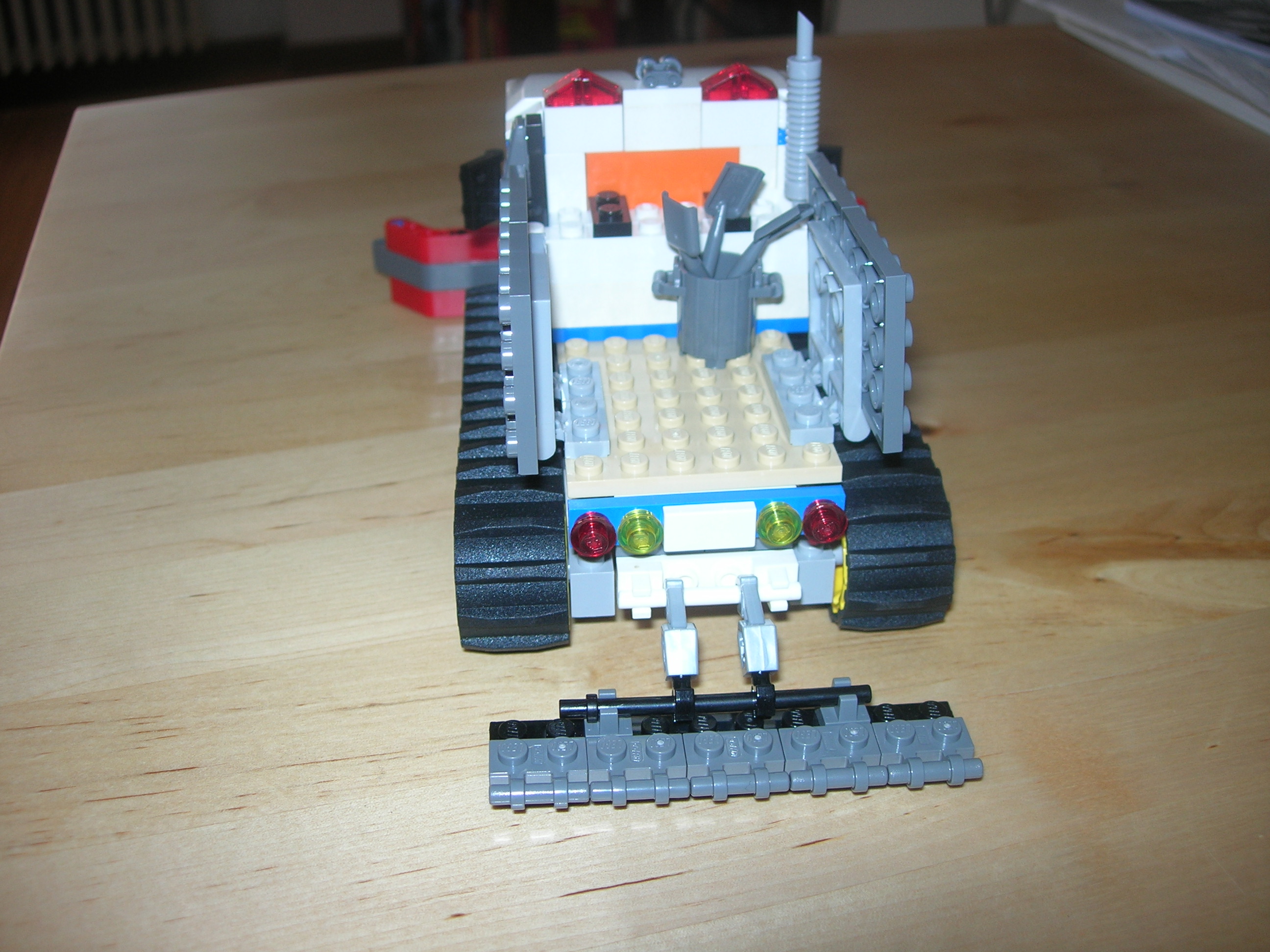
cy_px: 476
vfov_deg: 37.7
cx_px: 635
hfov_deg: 49.0
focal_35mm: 38
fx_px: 1394
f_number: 2.8
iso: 64
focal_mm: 7.8
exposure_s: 1/60.1
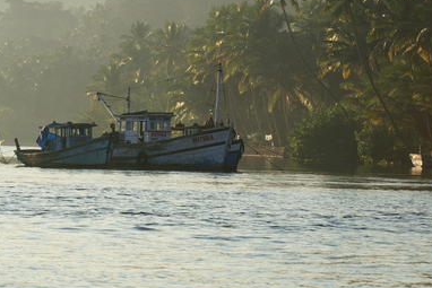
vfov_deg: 5.5
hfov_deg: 8.2
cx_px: 176
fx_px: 3013
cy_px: 70
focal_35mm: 251
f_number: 5.6
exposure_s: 1/640
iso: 100
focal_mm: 100
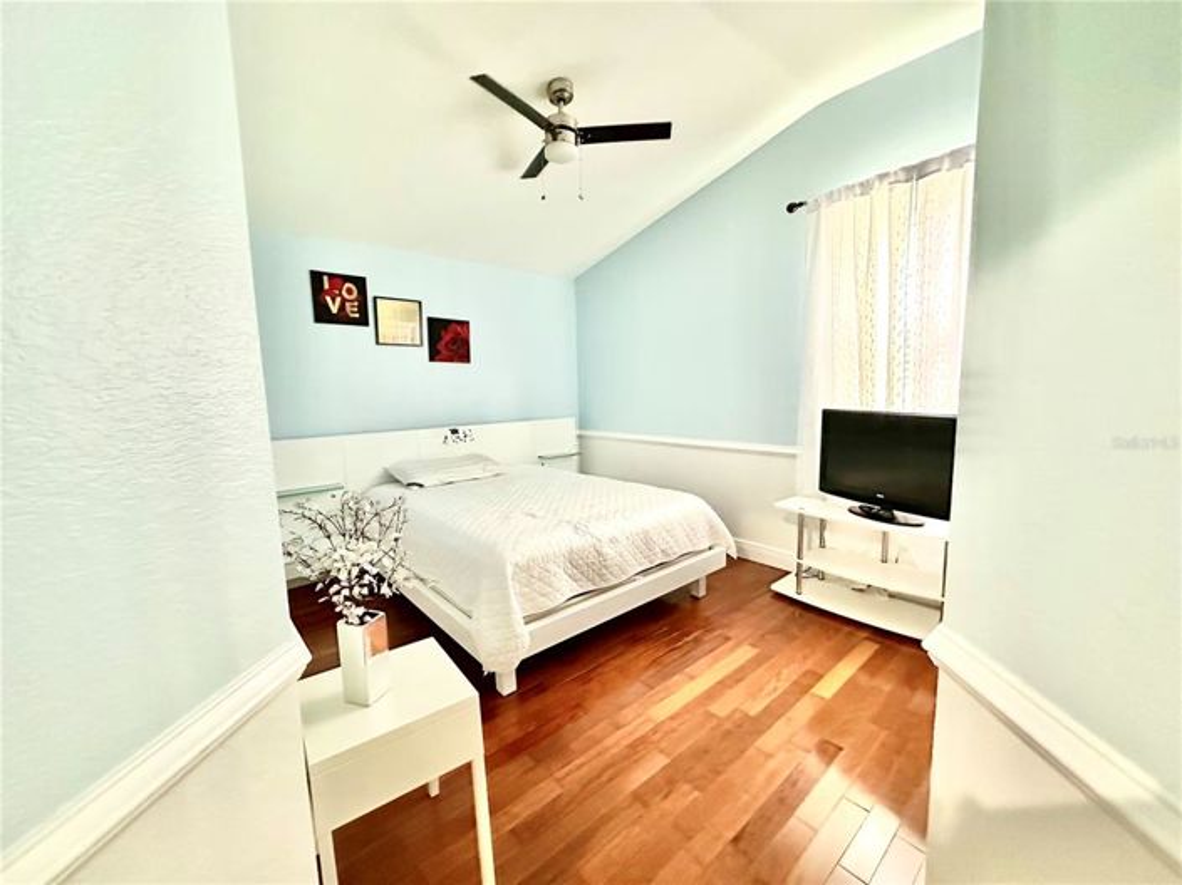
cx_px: 591
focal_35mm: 14
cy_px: 442
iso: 1250
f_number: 2.2
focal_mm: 2.22
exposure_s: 1/30
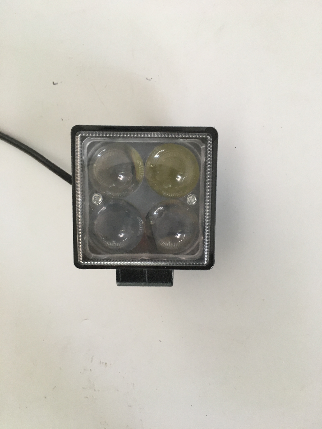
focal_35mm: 29
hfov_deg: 48.2
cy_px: 214
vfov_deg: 61.7
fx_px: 360
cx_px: 161
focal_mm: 4.15
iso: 100
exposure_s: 1/33
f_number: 2.2
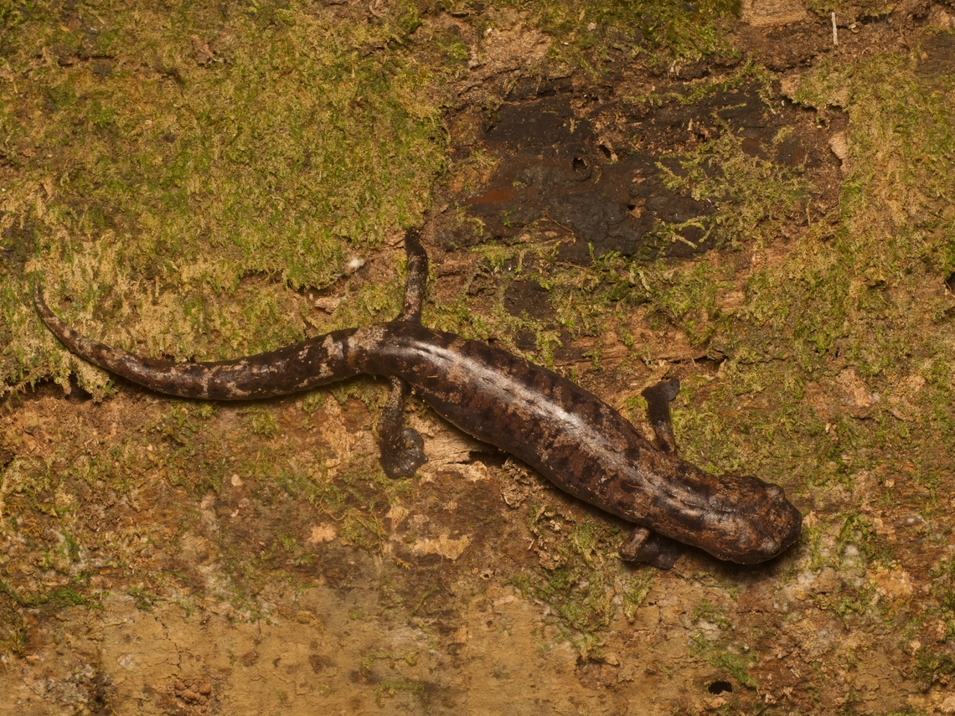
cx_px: 478
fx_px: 3311
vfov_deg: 12.3
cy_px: 358
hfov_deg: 16.4
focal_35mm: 120
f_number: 13
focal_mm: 60
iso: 800
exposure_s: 1/60
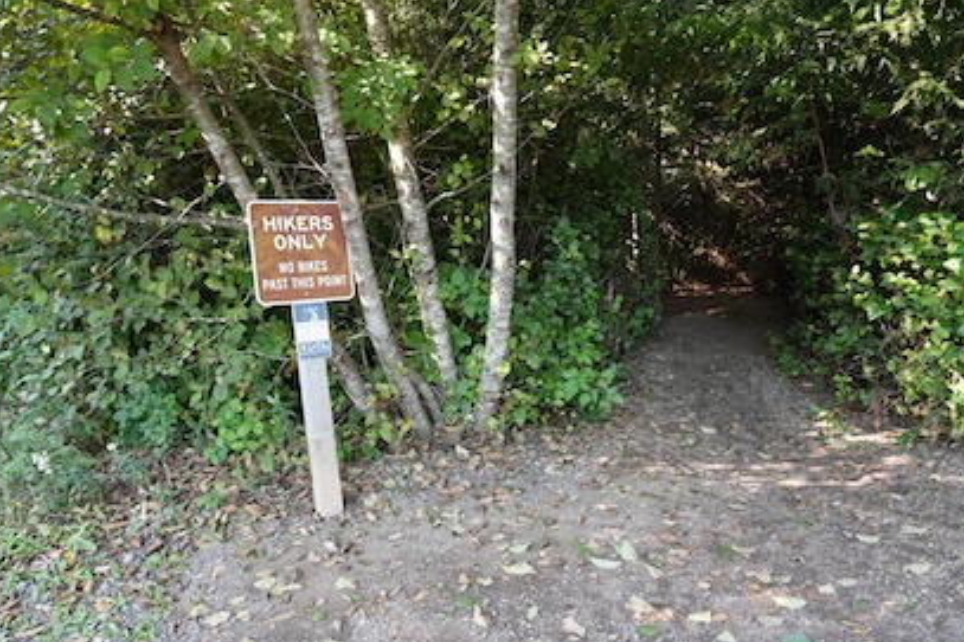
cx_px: 474
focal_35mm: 25
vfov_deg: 51.2
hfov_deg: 71.5
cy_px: 312
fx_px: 669
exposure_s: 1/160
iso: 800
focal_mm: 24
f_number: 4
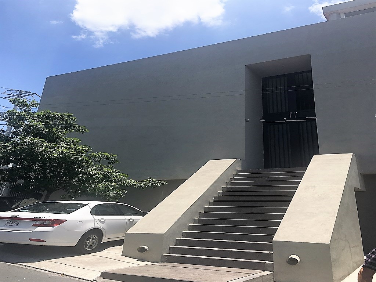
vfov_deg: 48.2
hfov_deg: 61.7
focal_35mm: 29
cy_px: 141
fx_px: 315
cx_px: 188
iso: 25
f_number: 2.2
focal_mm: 4.15
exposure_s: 1/1832
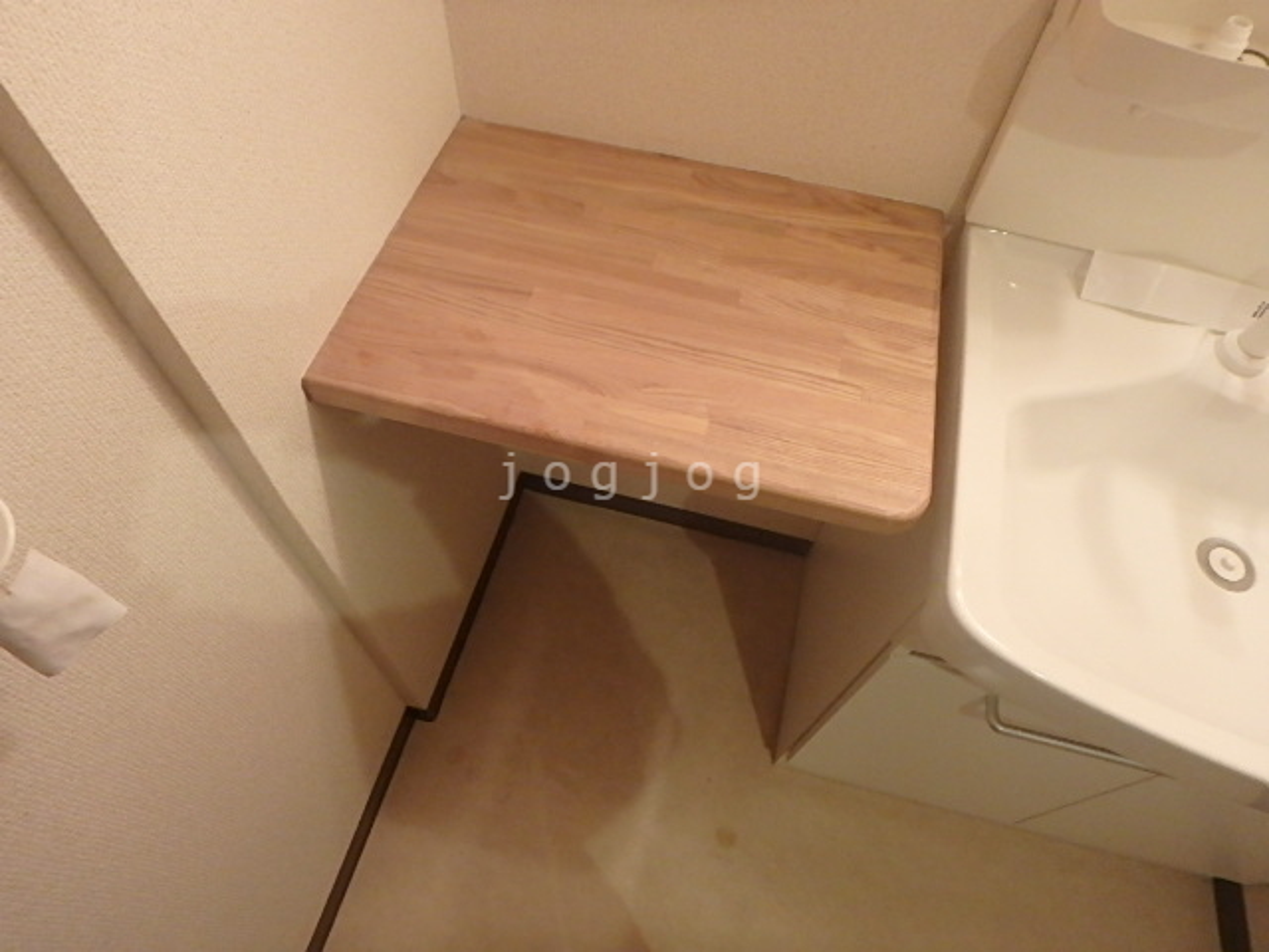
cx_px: 634
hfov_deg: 79.0
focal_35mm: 21
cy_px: 476
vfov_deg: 63.4
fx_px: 770
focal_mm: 3.7
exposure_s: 1/30
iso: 640
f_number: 3.5
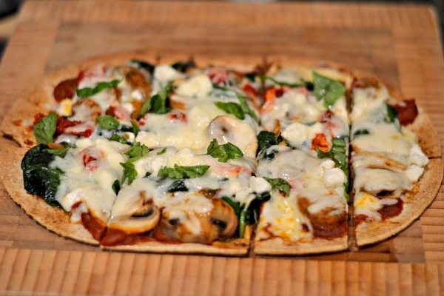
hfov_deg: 27.0
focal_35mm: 75
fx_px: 925
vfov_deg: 18.2
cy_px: 148
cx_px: 222
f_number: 1.8
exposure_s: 1/60
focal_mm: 50
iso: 450
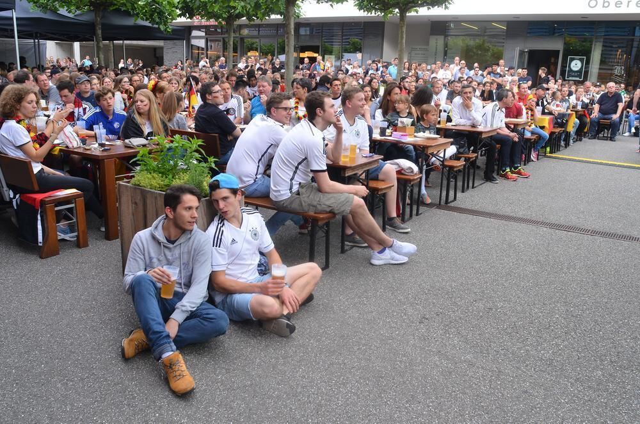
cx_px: 320
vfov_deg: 43.4
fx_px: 532
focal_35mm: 30
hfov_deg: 62.0
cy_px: 212
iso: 400
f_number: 5.6
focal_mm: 20
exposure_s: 1/125
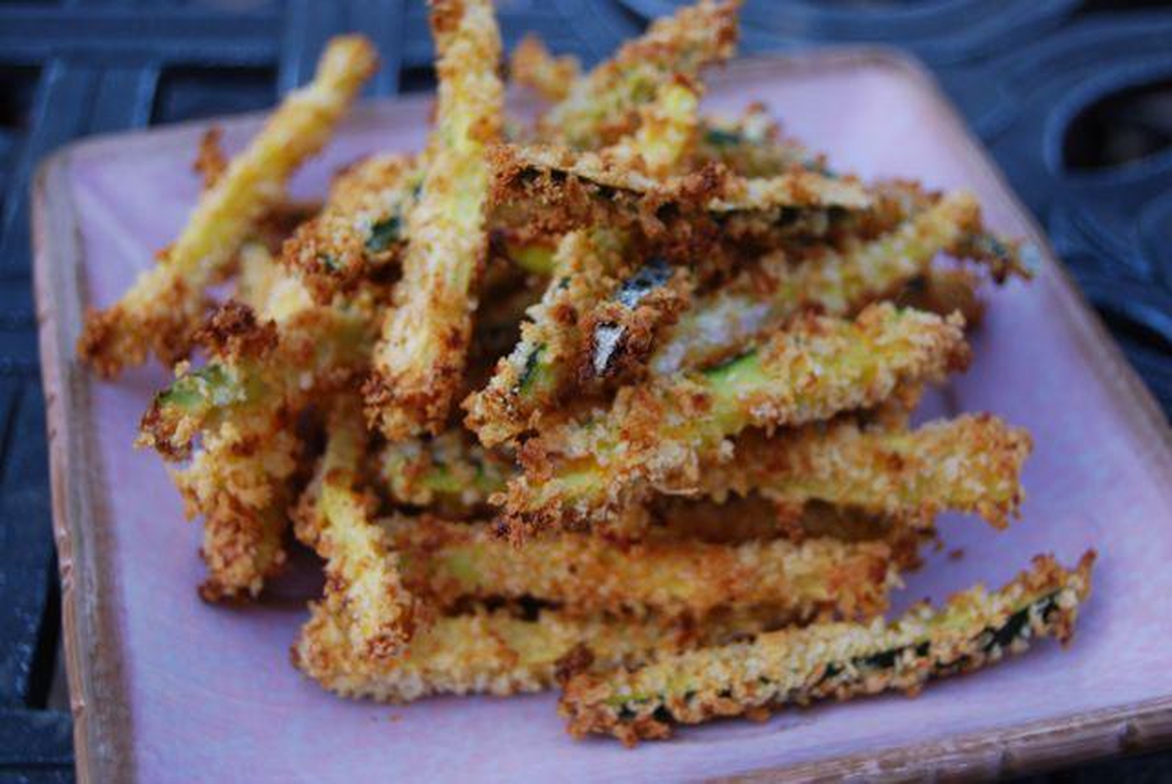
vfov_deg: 21.6
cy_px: 392
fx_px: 2053
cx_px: 586
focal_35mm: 63
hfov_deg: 31.9
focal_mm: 42
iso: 200
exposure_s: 1/40
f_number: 5.3
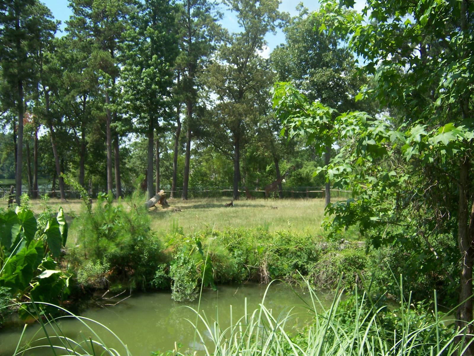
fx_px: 452
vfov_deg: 42.9
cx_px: 237
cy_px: 178
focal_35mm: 33
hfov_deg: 55.4
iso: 80
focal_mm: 5.5
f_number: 3.4
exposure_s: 1/500
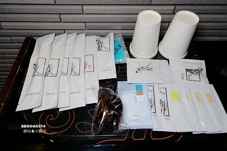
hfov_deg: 73.8
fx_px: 151
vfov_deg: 53.1
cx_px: 114
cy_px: 76
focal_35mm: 24
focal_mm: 8.8
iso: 125
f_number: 2.8
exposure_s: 1/40
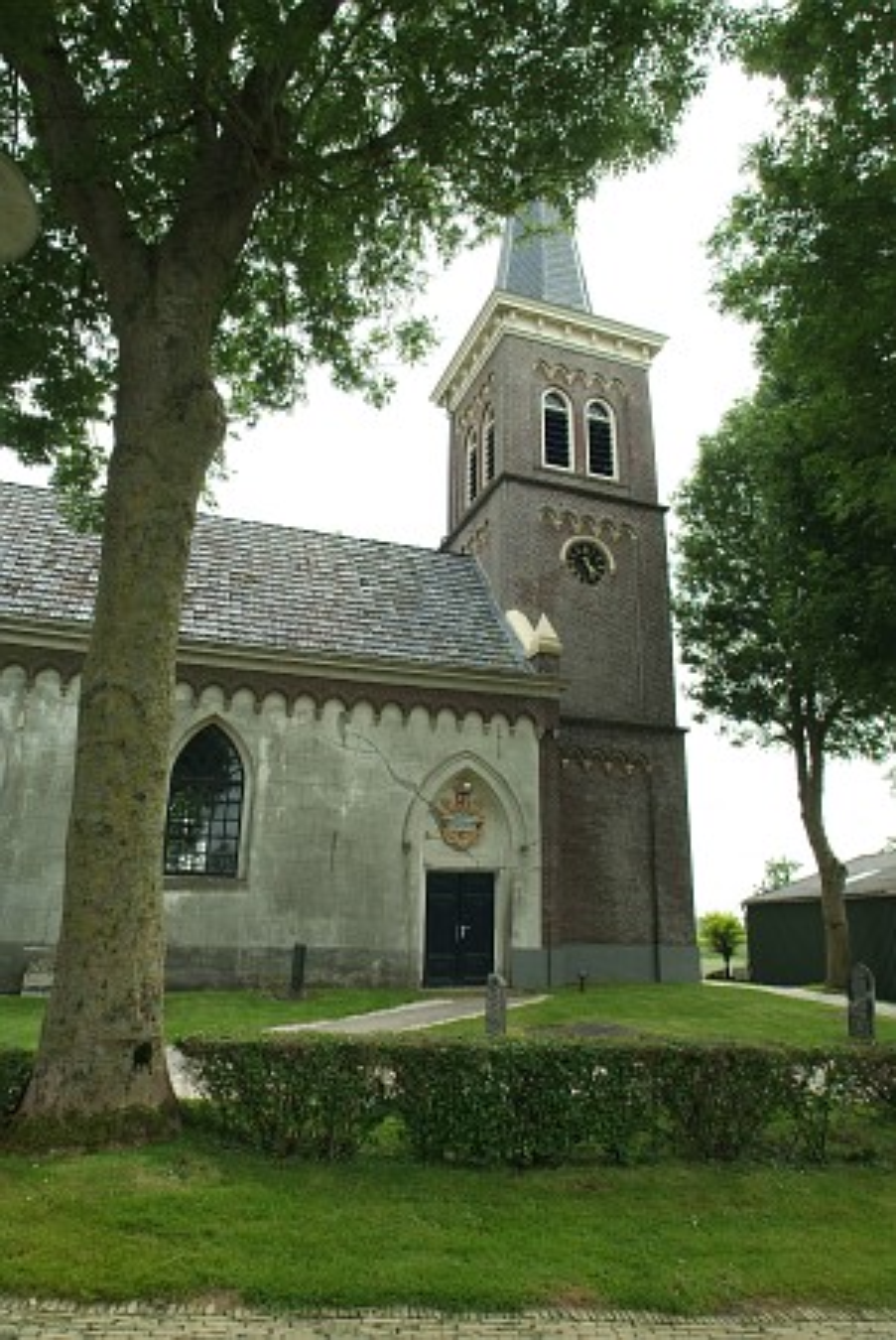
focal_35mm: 21
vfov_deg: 81.1
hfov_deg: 59.6
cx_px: 448
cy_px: 670
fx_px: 782
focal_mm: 14
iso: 400
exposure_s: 1/250
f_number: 6.7
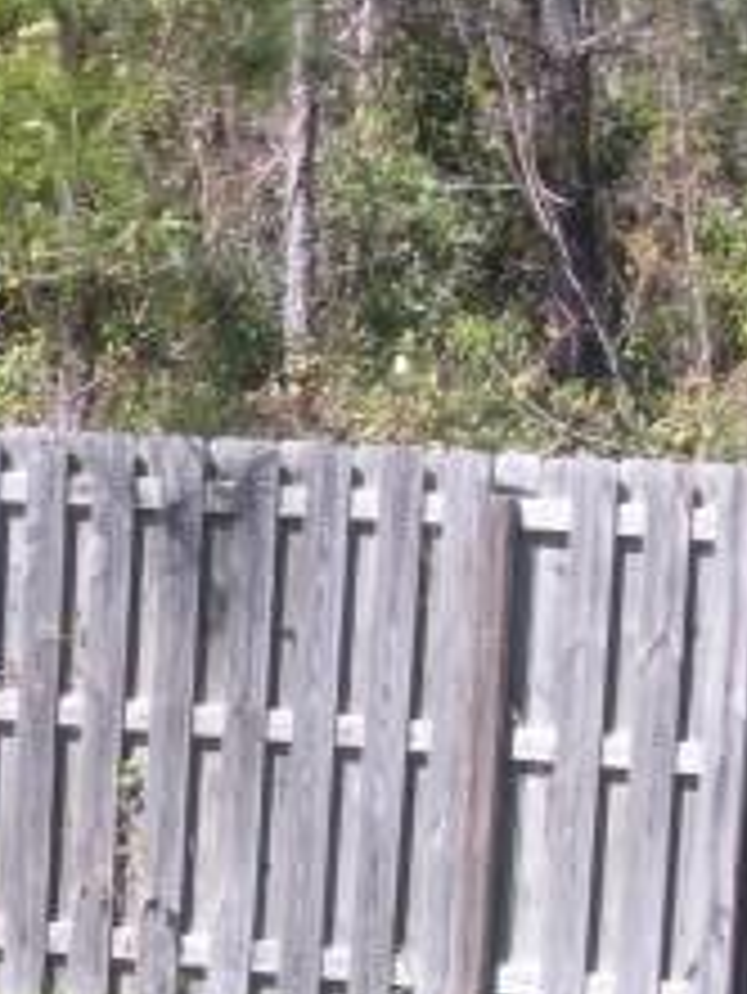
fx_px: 4800
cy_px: 1331
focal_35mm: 167
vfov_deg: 11.5
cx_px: -500
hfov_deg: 8.6
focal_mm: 6.3
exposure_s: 1/143
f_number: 3.5
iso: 64
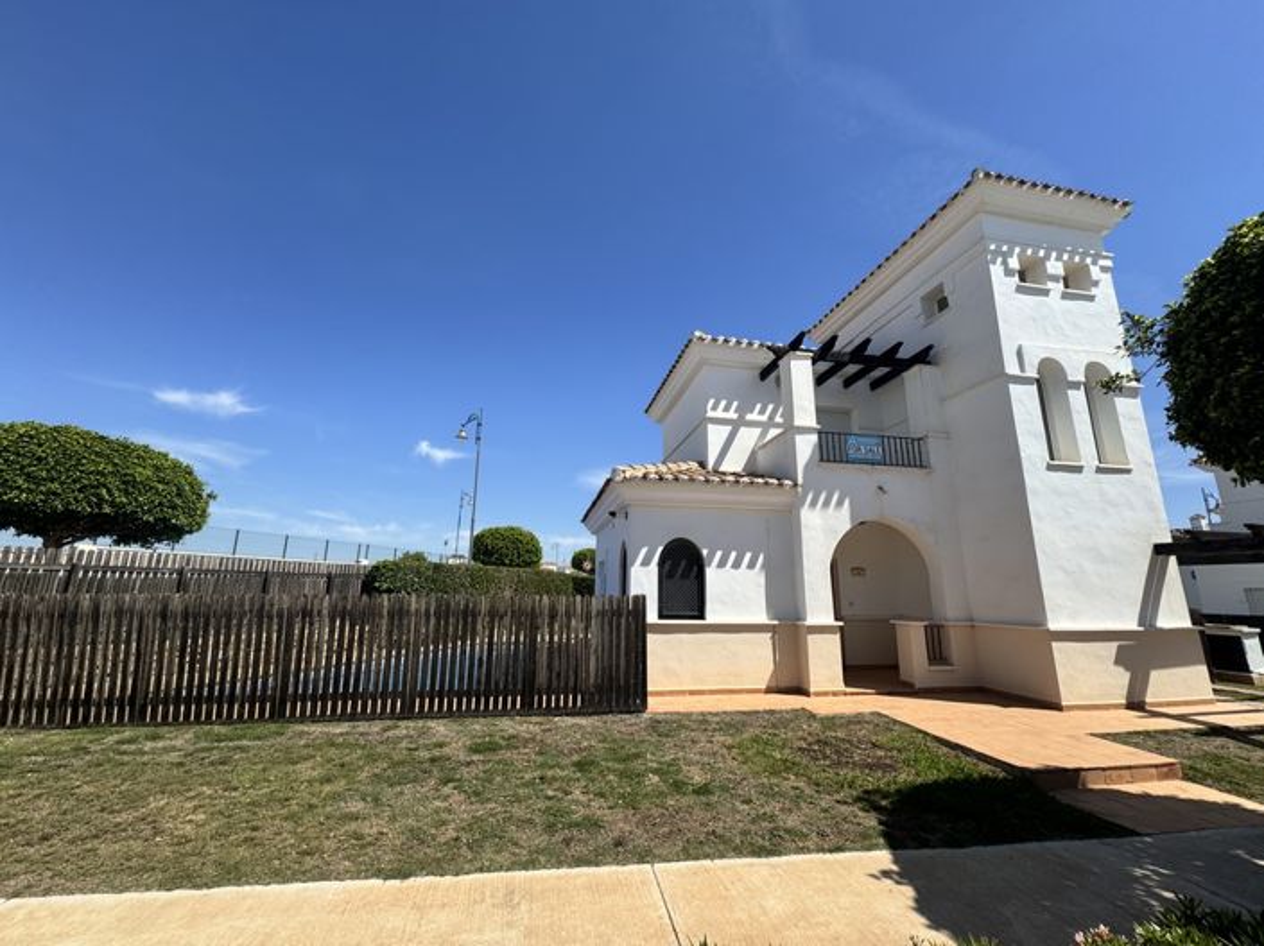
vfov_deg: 85.6
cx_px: 632
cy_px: 473
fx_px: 511
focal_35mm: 14
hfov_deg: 102.1
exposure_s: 1/2584
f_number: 2.2
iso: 50
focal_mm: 2.22
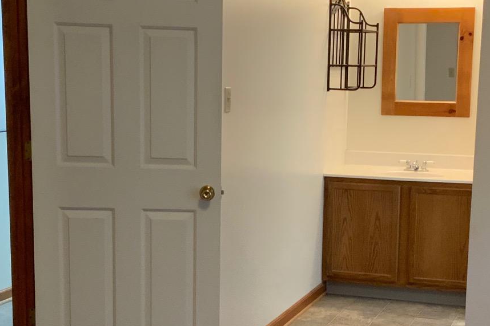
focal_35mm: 72
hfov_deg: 28.0
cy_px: 242
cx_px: 300
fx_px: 980
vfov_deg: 18.8
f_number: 1.8
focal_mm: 3
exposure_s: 1/60
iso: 160
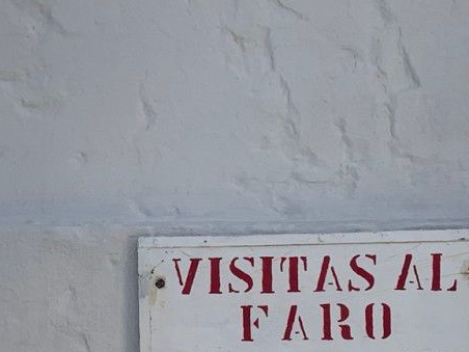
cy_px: 290
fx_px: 1246
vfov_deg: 15.9
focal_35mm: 92
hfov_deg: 21.1
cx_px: 94
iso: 25
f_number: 1.8
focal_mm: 4.25
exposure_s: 1/3788
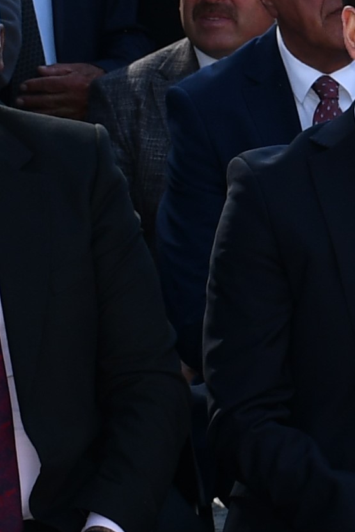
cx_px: 798
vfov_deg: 7.9
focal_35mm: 261
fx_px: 3859
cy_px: 79
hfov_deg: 5.1
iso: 100
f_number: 6.3
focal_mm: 26
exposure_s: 1/250
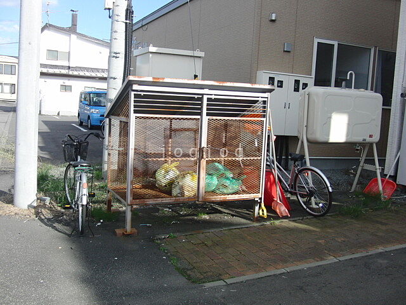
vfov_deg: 38.7
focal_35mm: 37
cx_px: 203
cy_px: 152
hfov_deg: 50.1
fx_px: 434
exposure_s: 1/640
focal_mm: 6.42
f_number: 3.6
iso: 100
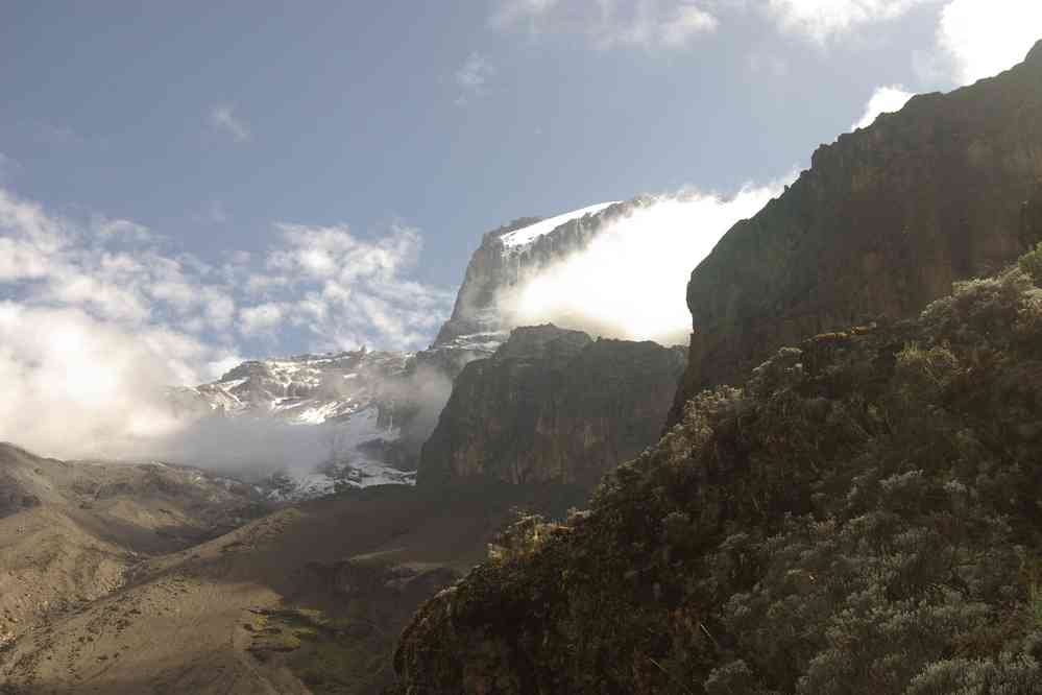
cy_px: 348
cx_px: 521
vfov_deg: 31.9
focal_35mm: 42
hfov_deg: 46.4
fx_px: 1216
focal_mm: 28
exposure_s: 1/180
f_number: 6.7
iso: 100
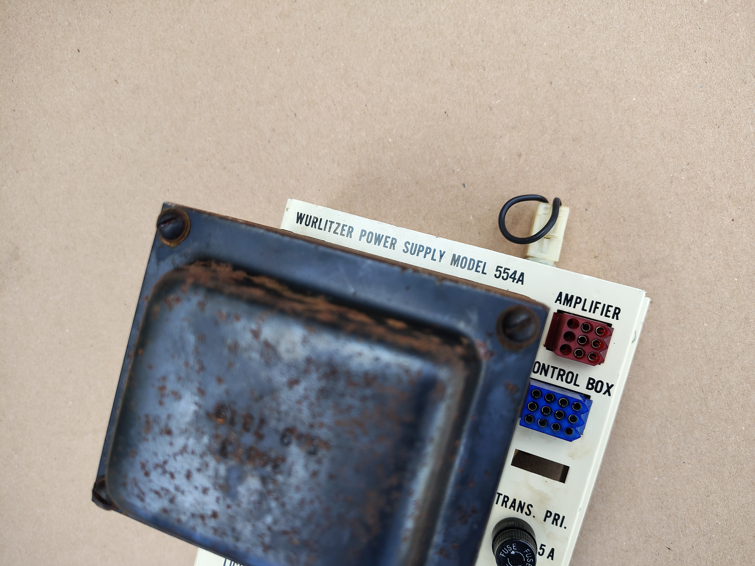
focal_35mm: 24
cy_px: 283
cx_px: 378
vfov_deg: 56.8
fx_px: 523
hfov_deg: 71.6
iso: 100
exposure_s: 1/487
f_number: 1.8
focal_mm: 5.56
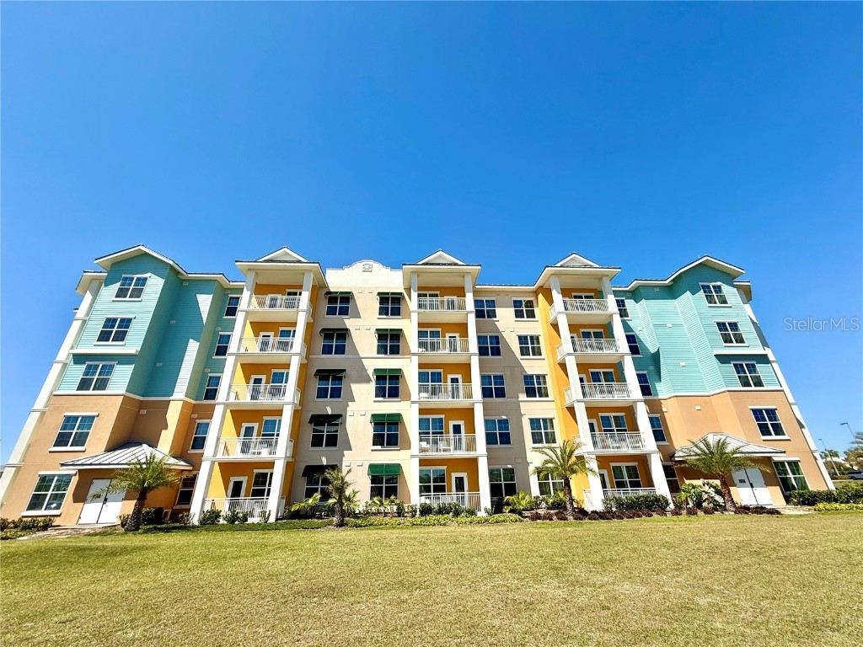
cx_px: 432
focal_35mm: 14
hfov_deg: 102.1
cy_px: 324
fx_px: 349
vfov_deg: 85.7
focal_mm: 2.22
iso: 50
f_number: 2.2
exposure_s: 1/3125
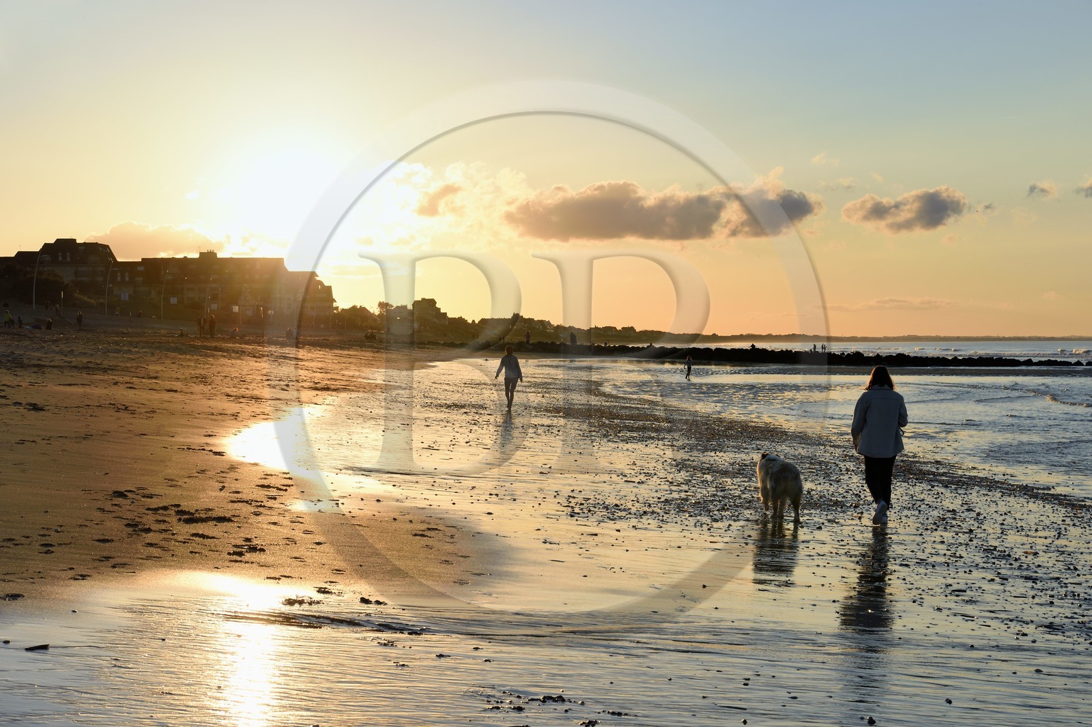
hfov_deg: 28.9
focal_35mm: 70
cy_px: 364
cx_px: 546
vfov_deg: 19.4
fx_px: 2122
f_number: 13
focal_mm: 70
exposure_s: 1/320
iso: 200
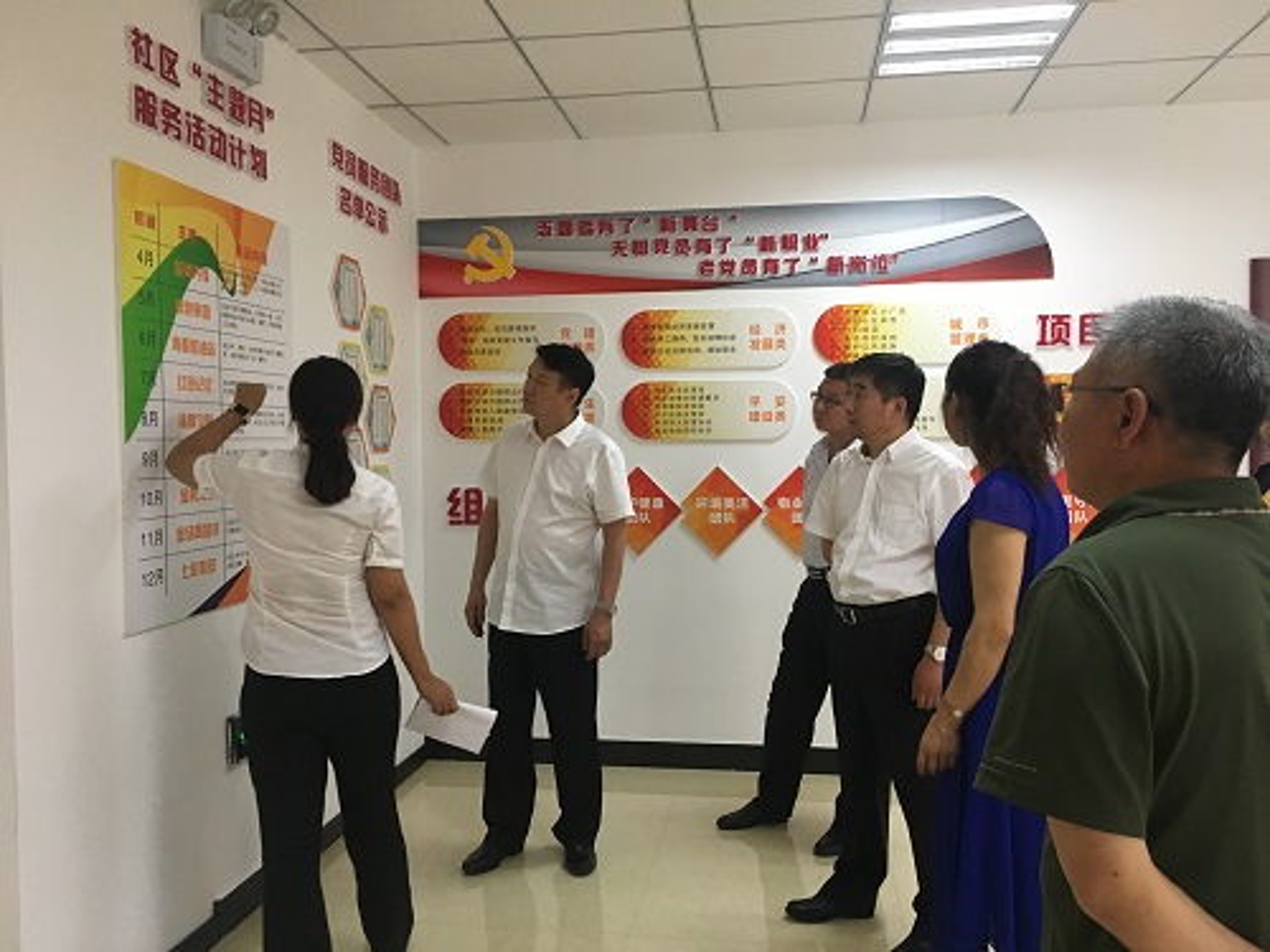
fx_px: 1064
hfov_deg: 61.7
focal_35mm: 29
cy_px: 476
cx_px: 635
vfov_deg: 48.2
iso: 160
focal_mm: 4.15
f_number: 2.2
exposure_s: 1/33
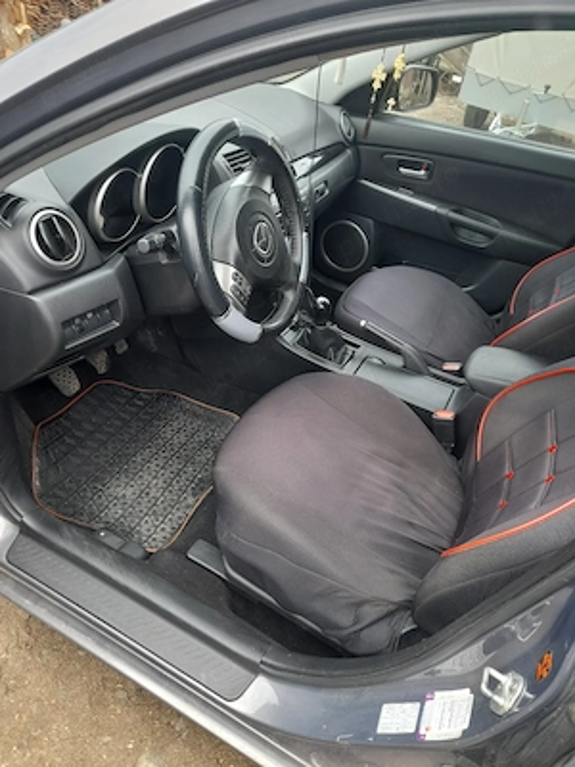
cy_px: 384
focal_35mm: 25
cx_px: 288
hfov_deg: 54.9
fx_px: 554
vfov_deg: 69.4
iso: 40
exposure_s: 1/50
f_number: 2
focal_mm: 4.6
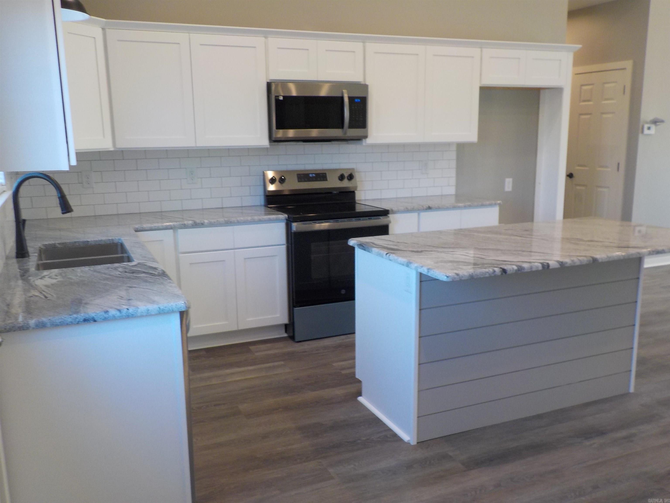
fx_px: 581
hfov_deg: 60.0
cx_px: 335
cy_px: 252
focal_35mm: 30
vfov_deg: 46.8
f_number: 3.3
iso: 140
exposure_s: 1/30
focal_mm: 4.1
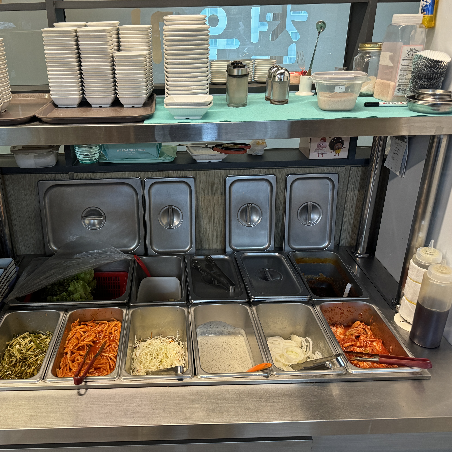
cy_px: 213
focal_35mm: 30
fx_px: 443
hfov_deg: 53.5
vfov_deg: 54.0
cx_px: 172
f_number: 1.78
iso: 320
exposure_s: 1/60
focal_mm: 6.76
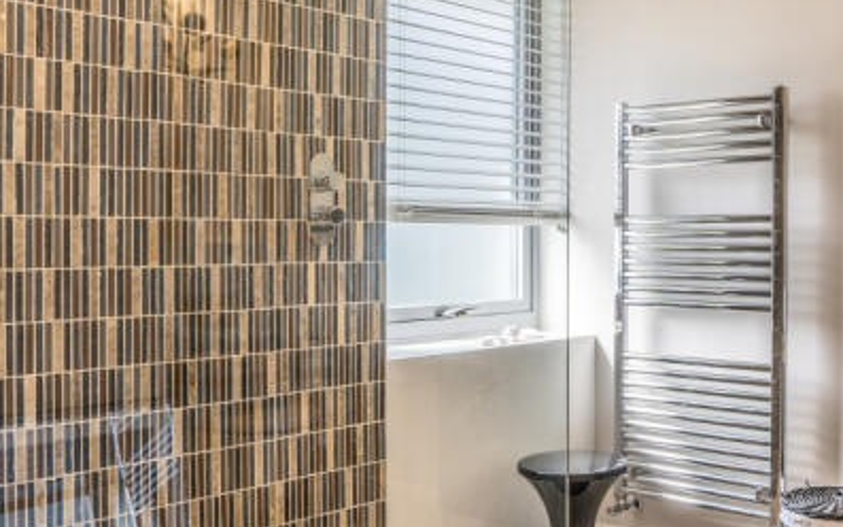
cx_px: 696
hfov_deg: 44.5
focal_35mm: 42
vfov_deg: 30.5
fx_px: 965
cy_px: 257
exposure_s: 1/3
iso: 200
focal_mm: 16
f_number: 11
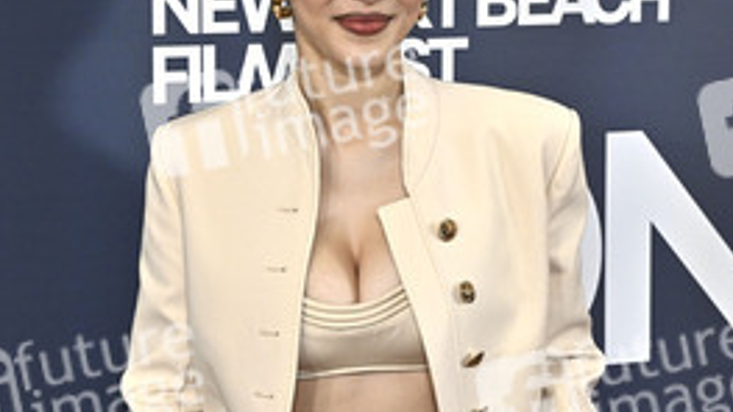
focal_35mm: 121
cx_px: 365
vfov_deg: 10.0
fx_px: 2352
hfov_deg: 17.7
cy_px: 251
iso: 2500
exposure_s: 1/320
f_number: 6.3
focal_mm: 76
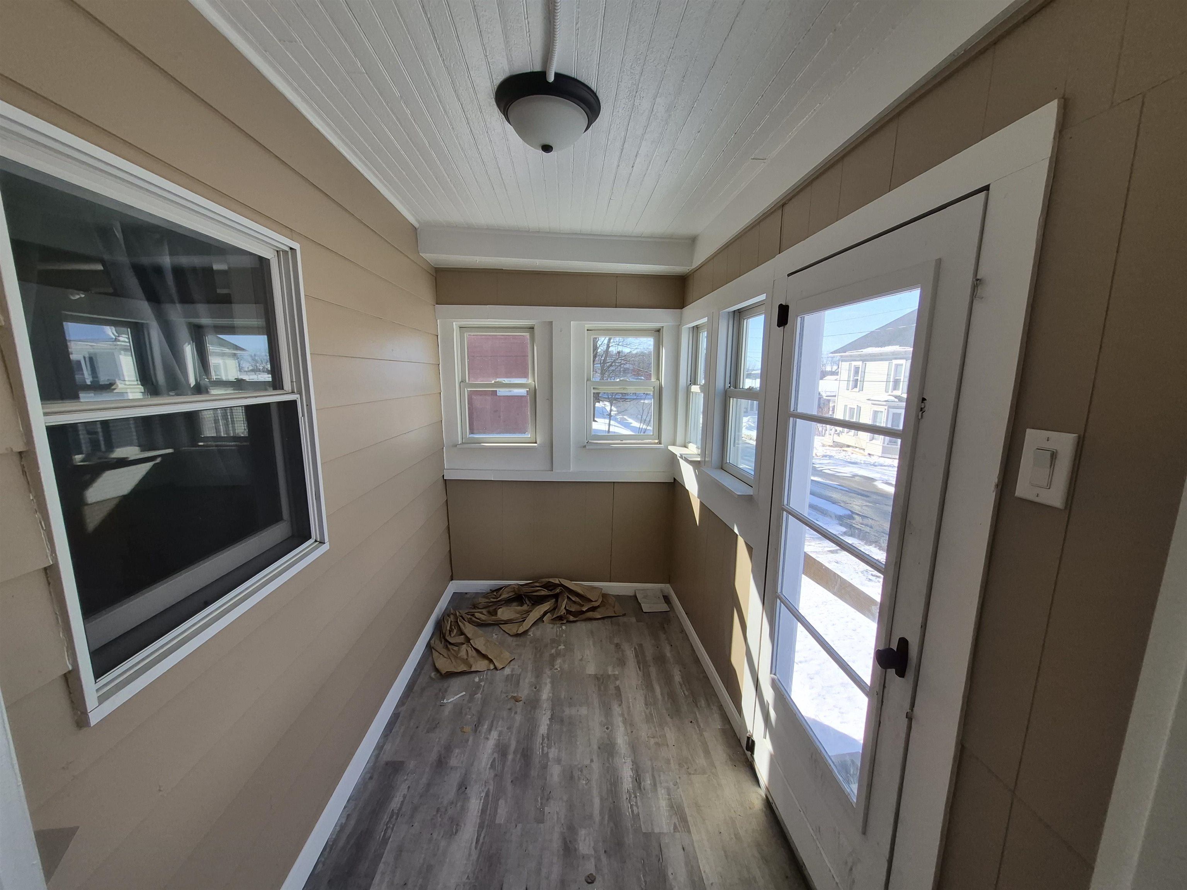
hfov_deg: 106.2
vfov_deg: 89.9
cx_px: 594
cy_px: 445
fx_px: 446
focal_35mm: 13
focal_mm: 1.74
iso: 40
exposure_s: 1/454
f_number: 2.2
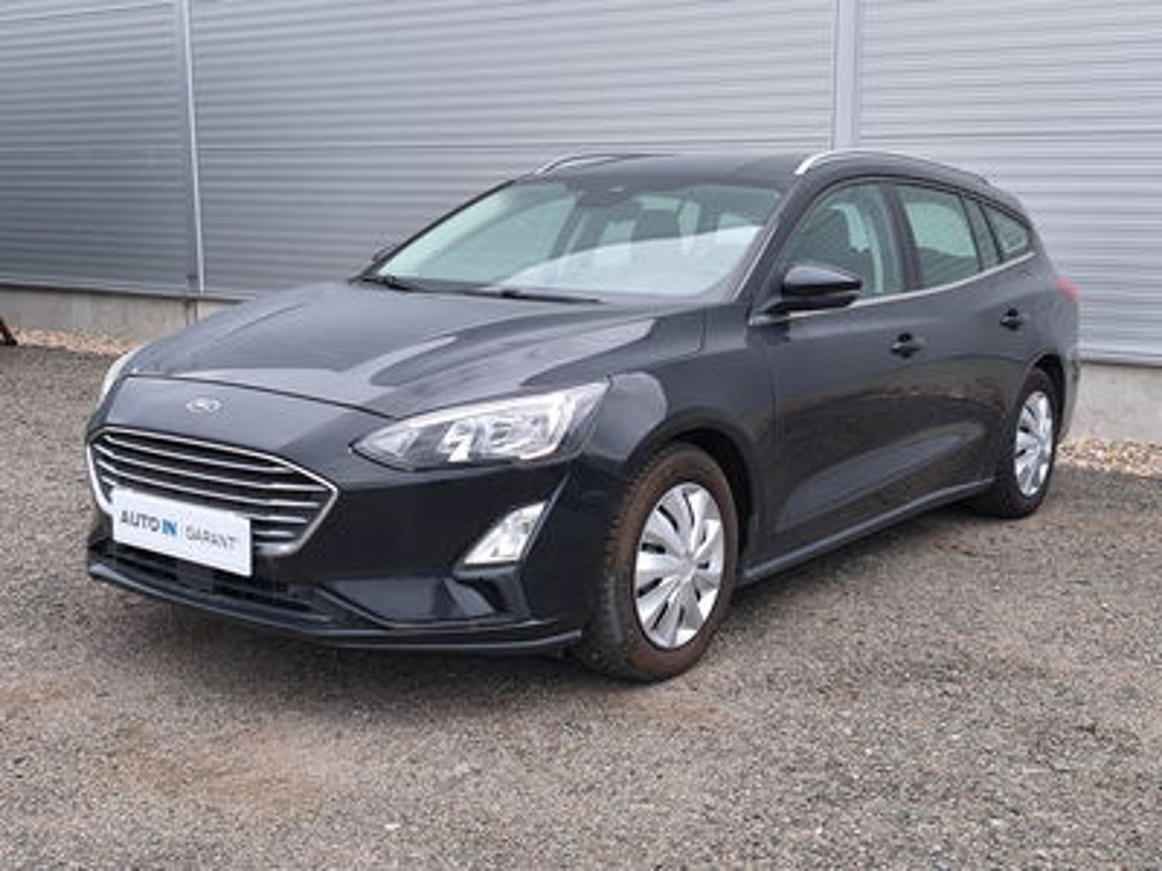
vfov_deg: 35.1
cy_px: 436
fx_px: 1376
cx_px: 581
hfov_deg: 45.8
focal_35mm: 41
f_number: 1.6
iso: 50
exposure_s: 1/533
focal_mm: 6.57
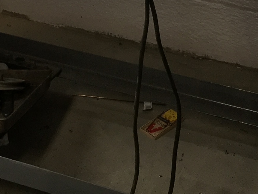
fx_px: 1014
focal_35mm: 136
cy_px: -260
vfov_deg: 9.7
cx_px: 37
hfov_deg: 14.4
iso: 32
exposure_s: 1/60
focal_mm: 4.15
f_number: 2.2
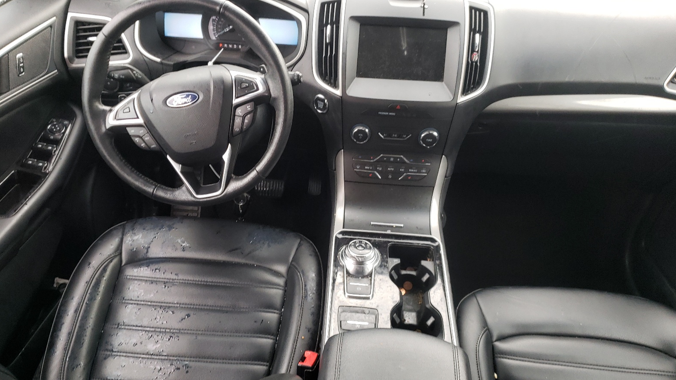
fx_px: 520
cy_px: 211
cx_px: 341
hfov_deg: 66.1
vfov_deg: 40.1
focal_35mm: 29
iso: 89
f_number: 1.5
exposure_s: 1/60.2
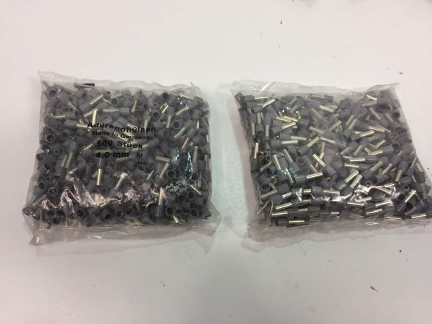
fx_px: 362
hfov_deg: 61.7
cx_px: 216
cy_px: 162
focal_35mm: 29
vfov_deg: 48.2
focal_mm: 4.15
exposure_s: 1/100
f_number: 2.2
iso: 50
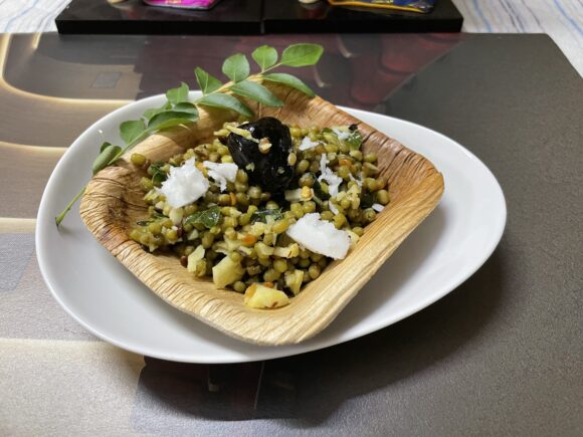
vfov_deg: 53.1
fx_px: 438
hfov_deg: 67.3
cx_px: 292
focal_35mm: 26
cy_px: 218
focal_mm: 4.2
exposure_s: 1/50
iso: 320
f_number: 1.6
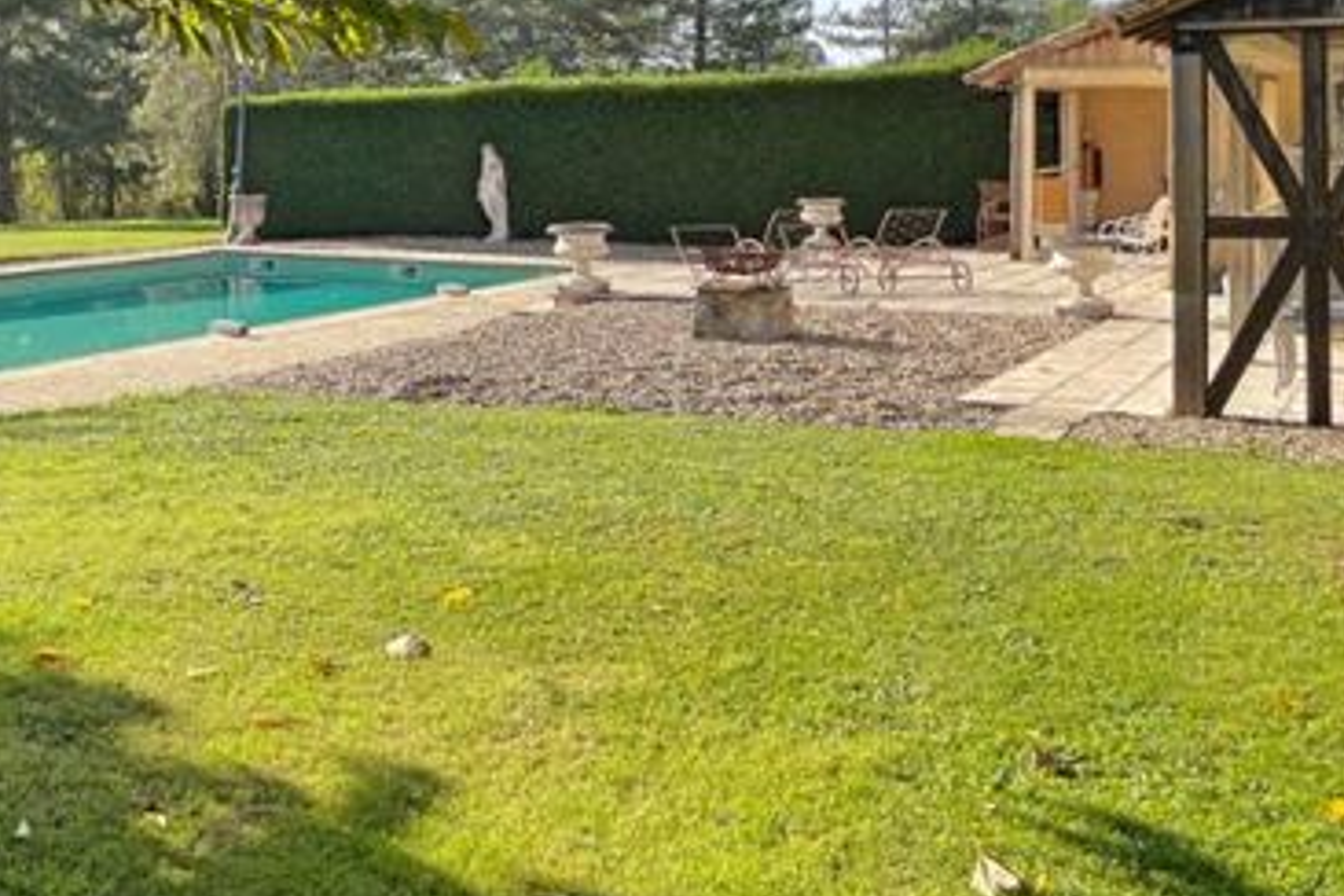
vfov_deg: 25.3
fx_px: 1941
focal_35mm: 52
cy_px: 114
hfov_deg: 37.0
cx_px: 292
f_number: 1.6
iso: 32
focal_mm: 4.2
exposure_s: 1/1335
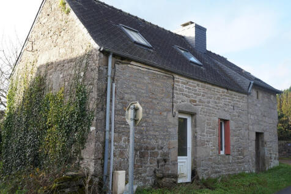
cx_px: 146
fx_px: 291
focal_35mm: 36
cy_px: 97
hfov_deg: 53.1
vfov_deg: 36.8
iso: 200
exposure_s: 1/100
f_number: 7.1
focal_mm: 24
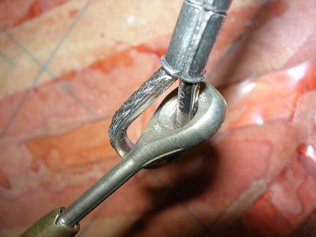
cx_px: 158
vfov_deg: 37.7
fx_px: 347
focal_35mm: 38
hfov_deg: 49.0
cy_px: 118
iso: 64
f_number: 4.8
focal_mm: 7.8
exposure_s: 1/60.1
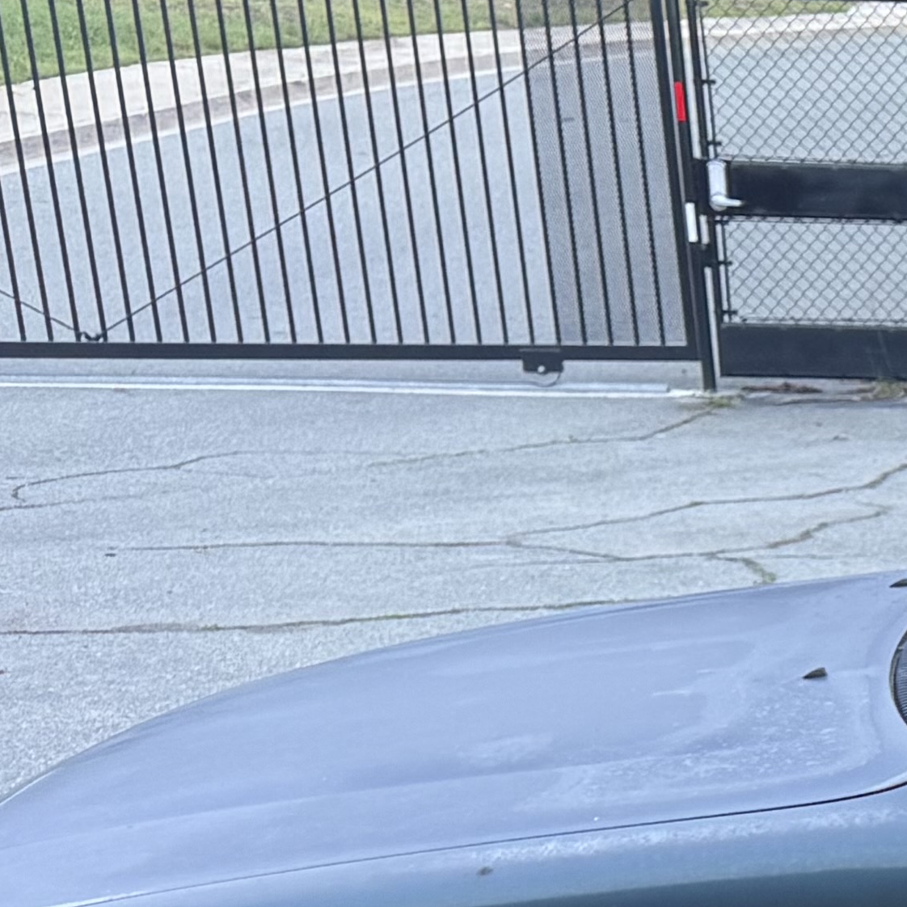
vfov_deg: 15.4
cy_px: 1150
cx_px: 2137
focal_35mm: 108
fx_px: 3202
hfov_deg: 12.7
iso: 160
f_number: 1.78
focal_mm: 6.76
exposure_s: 1/60
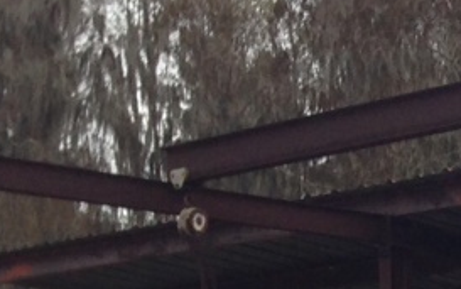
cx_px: 843
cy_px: 776
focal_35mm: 209
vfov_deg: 5.9
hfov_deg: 9.5
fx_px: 2627
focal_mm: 4.12
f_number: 2.4
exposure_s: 1/332
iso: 50
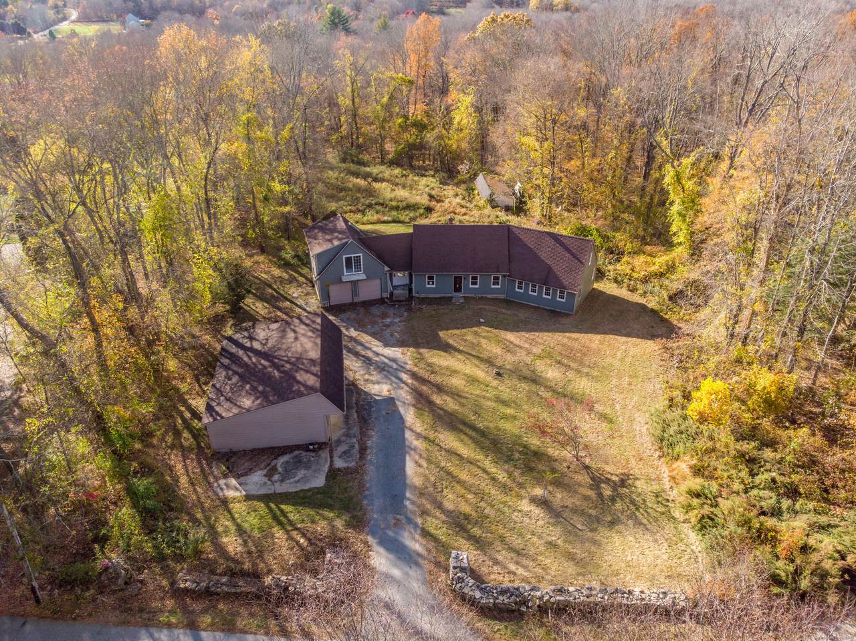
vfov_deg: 56.8
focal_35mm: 24
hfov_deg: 71.6
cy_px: 320
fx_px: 593
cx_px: 428
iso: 100
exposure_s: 1/240
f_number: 2.8
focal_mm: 4.5
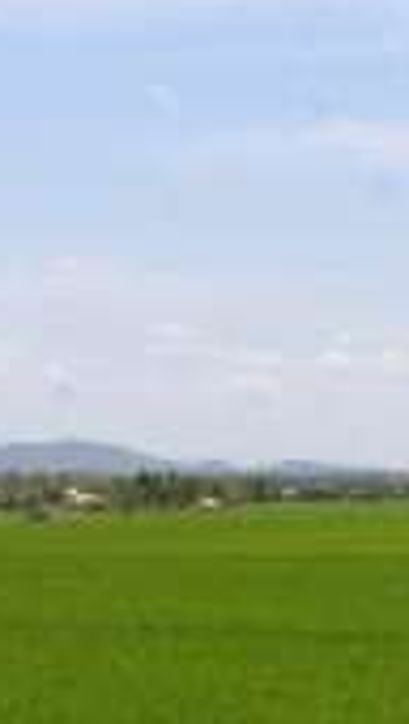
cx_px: 452
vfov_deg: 30.5
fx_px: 1326
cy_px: 439
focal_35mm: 69
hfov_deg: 17.0
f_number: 10
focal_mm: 14
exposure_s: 1/400
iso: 100
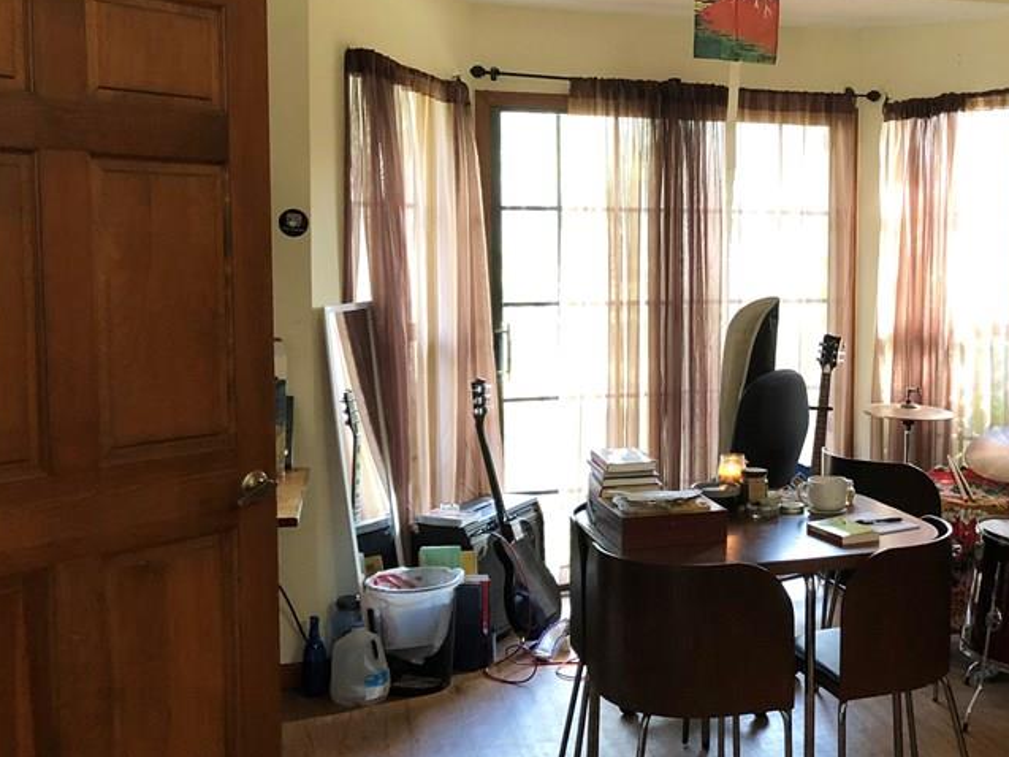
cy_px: 358
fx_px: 1312
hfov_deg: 40.5
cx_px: 795
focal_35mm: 45
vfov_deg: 32.2
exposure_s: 1/15
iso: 64
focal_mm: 3.99
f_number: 1.8
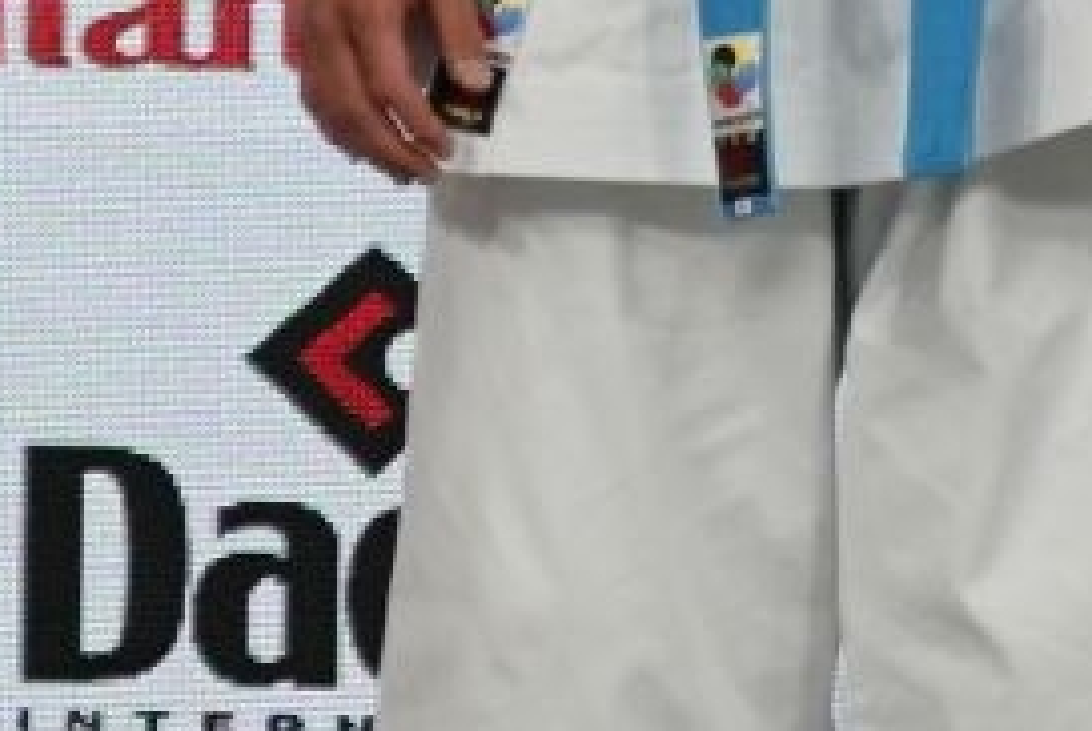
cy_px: -843
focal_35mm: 694
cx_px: -791
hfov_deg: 3.0
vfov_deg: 2.0
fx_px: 21074
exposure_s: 1/250
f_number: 2.8
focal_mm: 70
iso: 1000
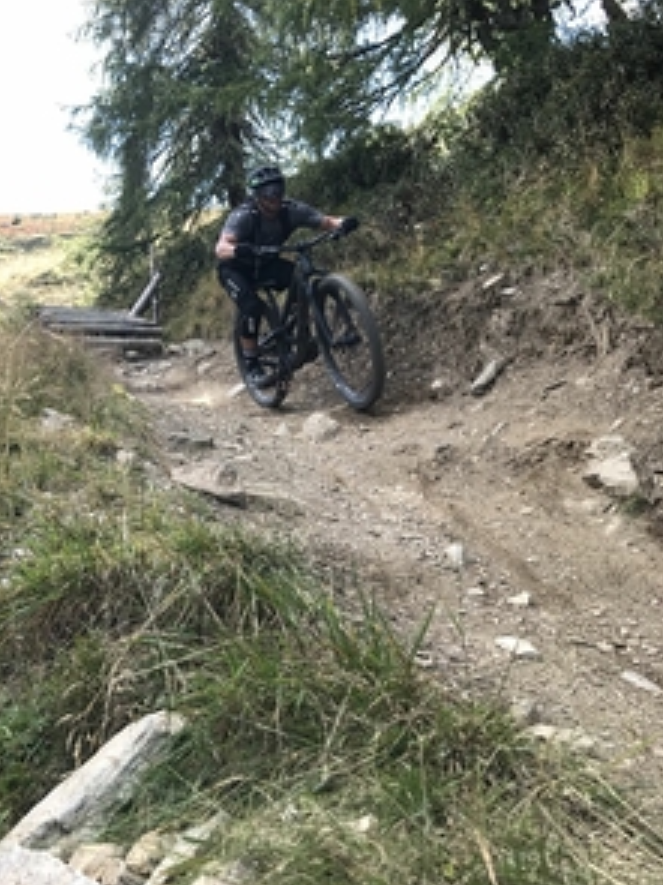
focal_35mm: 38
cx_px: 225
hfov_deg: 37.3
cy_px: 294
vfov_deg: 48.2
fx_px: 971
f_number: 1.8
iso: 20
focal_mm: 3.99
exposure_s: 1/371
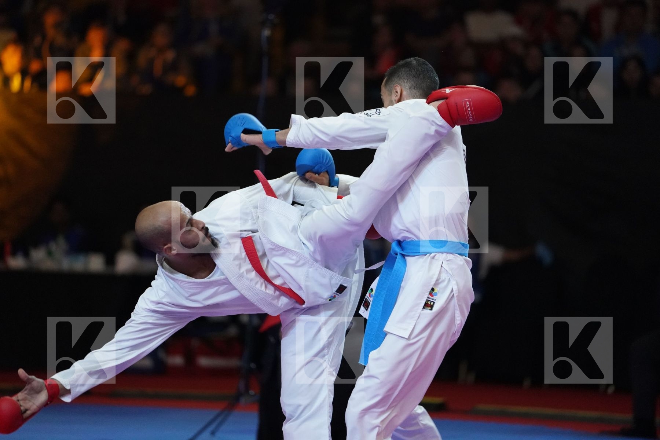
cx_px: 330
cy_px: 220
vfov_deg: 6.9
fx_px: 3666
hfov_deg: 10.3
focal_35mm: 200
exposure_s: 1/1000
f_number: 2.8
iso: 6400
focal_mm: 200
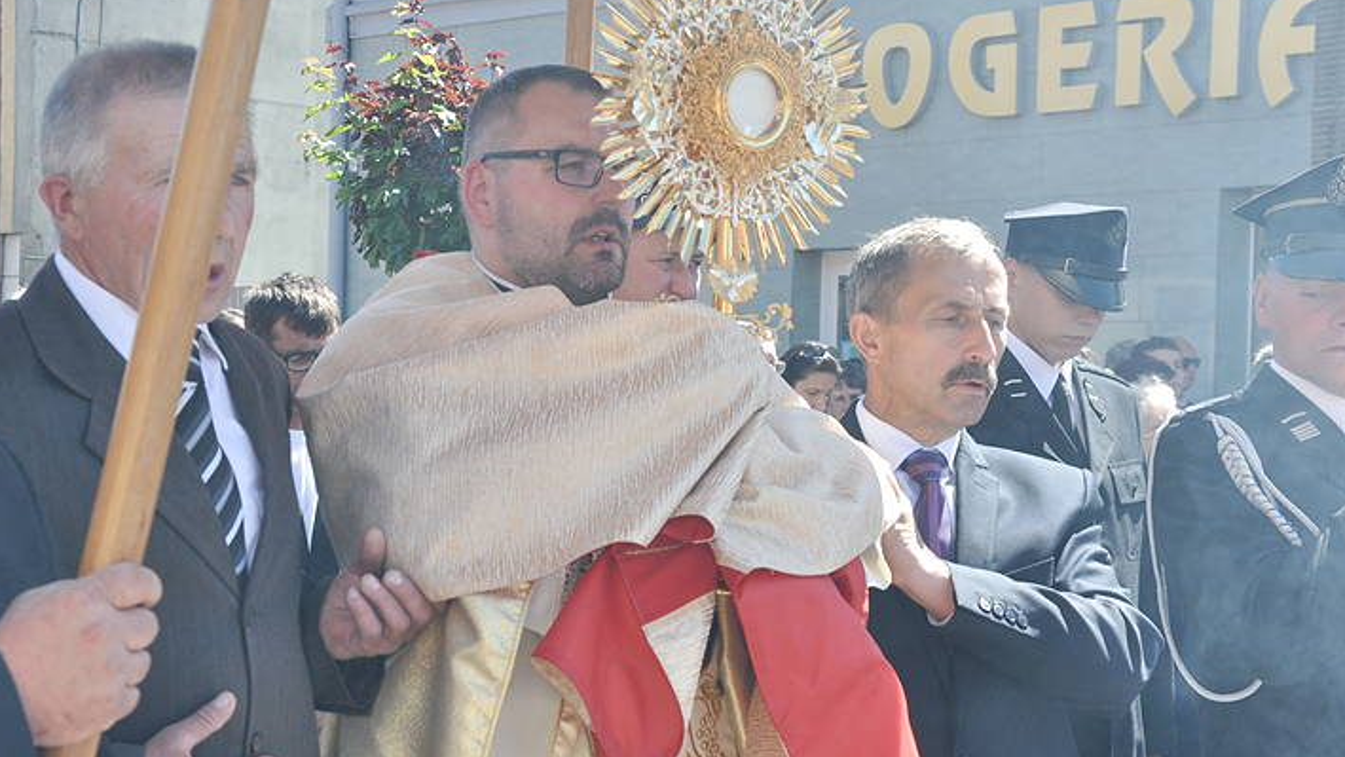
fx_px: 2818
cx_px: 579
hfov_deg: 26.8
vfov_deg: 15.3
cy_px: 386
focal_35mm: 79
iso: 400
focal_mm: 42
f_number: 9
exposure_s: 1/320
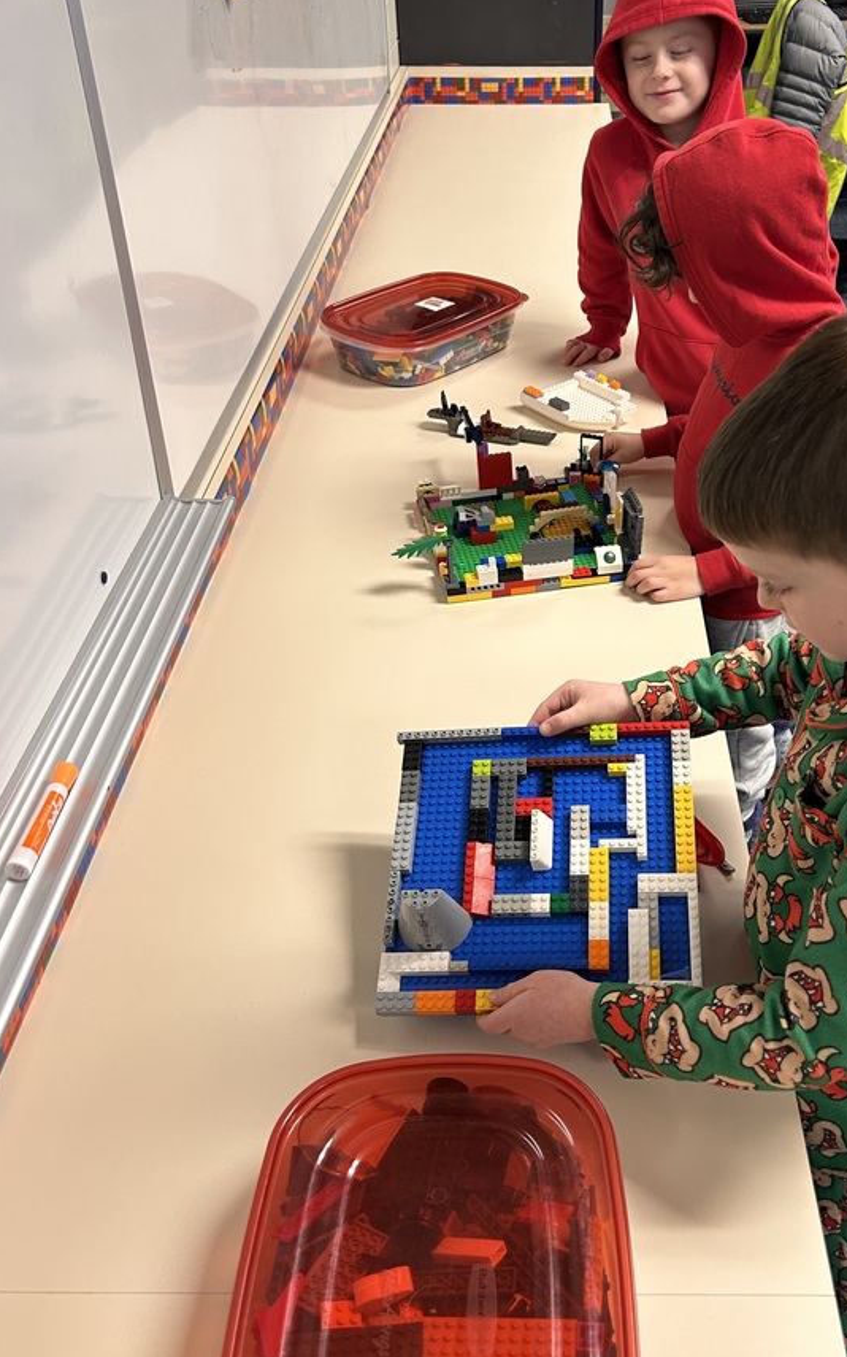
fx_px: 1219
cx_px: 552
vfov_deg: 58.1
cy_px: 652
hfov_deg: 38.0
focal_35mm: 33
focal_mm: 5.7
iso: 125
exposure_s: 1/93
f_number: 1.5
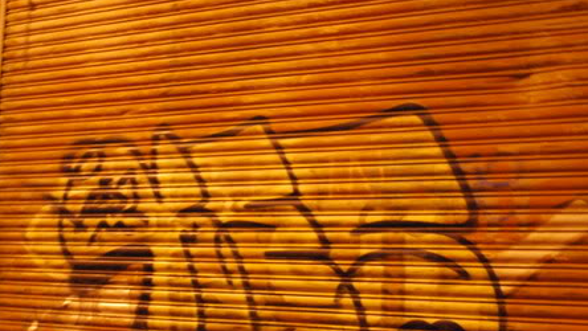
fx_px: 795
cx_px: 381
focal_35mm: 51
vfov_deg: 23.4
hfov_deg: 40.2
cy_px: 226
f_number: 3.5
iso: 1600
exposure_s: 1/1.6
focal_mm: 18
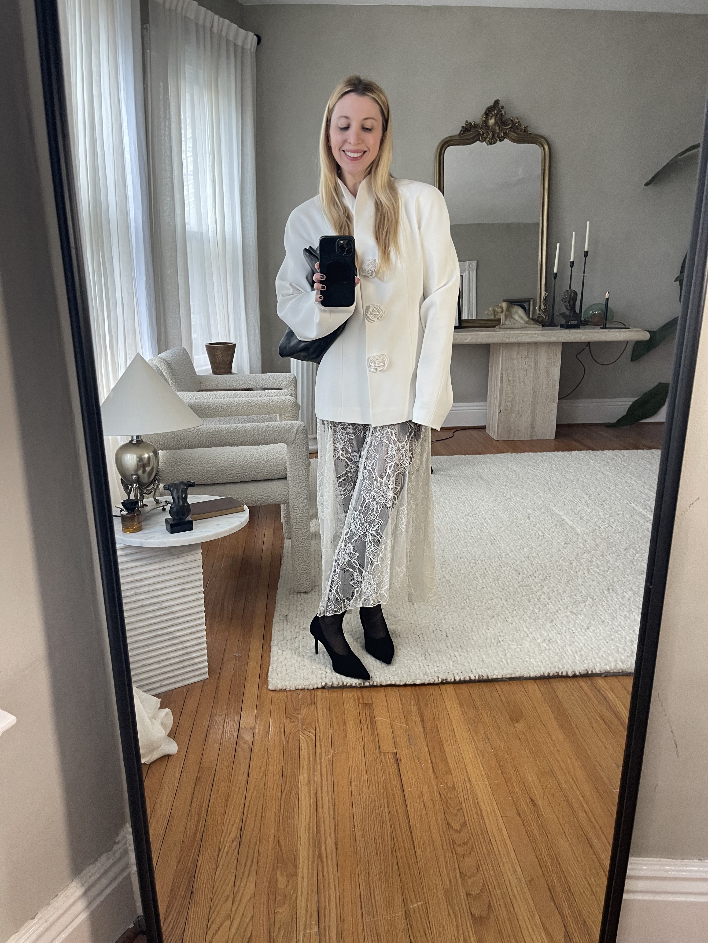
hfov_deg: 54.9
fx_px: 682
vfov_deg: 69.4
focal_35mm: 25
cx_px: 354
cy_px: 472
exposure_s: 1/60
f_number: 1.6
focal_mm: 5.1
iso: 160
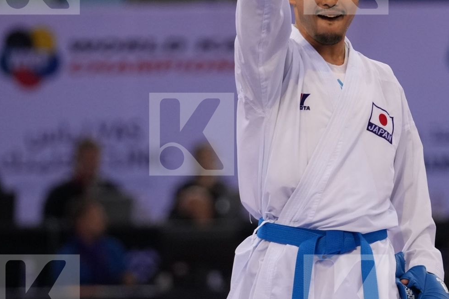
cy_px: 134
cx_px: 346
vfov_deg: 3.0
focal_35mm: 460
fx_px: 5736
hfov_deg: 4.5
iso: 1600
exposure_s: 1/1000
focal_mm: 168
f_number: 2.8
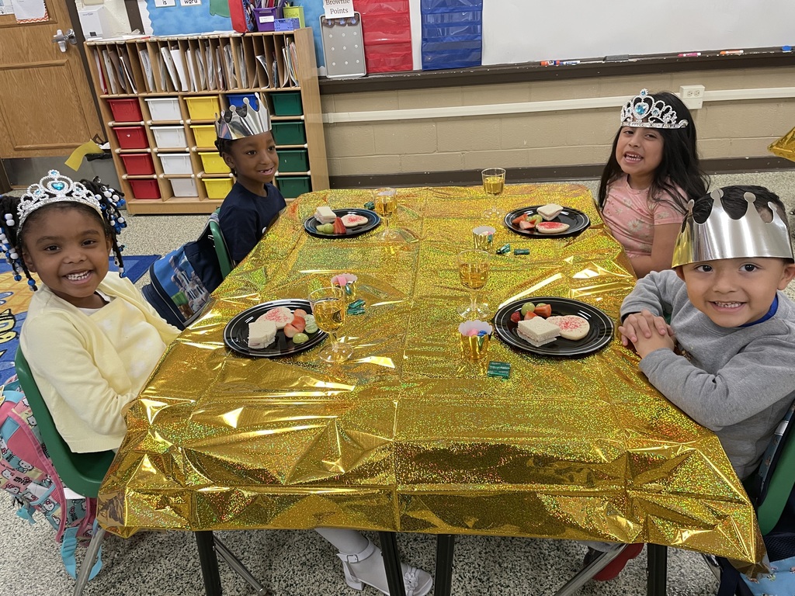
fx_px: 597
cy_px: 298
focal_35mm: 26
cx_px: 398
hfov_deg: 67.3
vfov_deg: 53.1
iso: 125
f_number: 1.6
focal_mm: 4.2
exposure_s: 1/60
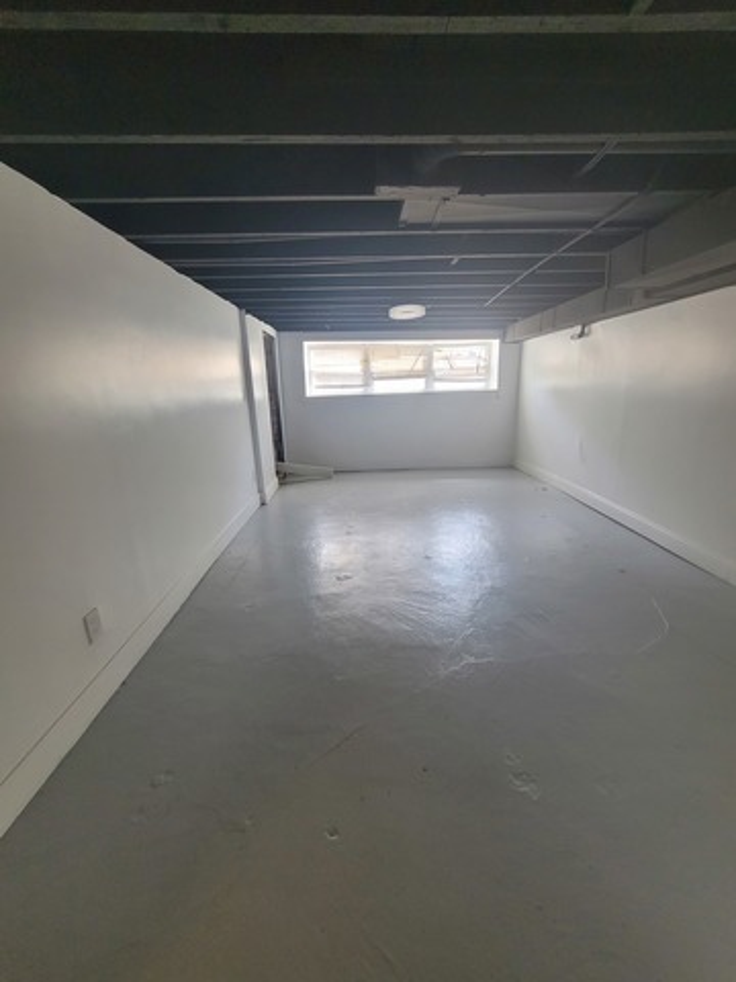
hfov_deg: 89.9
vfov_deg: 106.2
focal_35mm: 13
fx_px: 369
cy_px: 491
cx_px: 368
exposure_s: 1/60
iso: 200
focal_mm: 2.2
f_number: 2.2
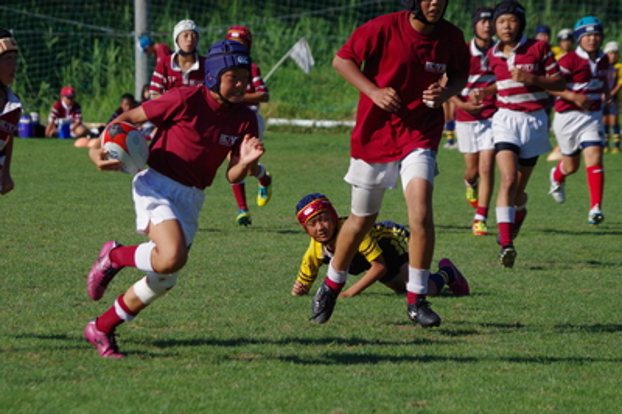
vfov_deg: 5.4
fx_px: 4402
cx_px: 311
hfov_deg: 8.1
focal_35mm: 255
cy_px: 207
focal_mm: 170
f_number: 7.1
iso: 800
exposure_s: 1/2500
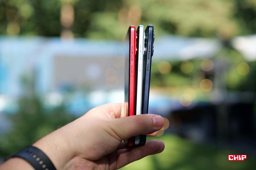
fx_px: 356
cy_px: 85
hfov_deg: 39.6
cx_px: 128
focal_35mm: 50
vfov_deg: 27.0
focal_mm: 50
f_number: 2.8
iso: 640
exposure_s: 1/1000
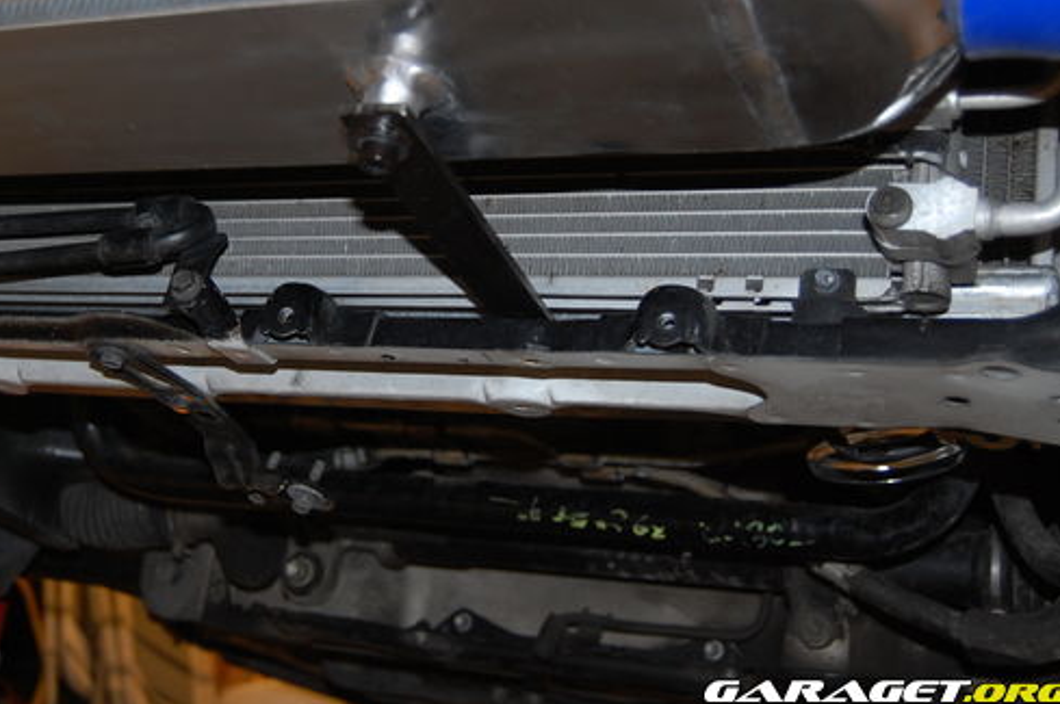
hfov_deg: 36.0
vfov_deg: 24.5
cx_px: 382
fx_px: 1618
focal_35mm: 55
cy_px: 251
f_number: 4.2
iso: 400
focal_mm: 28
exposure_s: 1/60
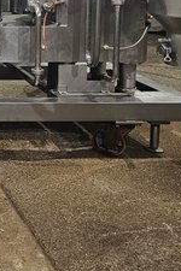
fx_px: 505
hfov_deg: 16.6
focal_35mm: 67
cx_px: -155
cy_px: 9
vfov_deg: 28.5
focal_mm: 6.3
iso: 640
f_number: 1.7
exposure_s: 1/40
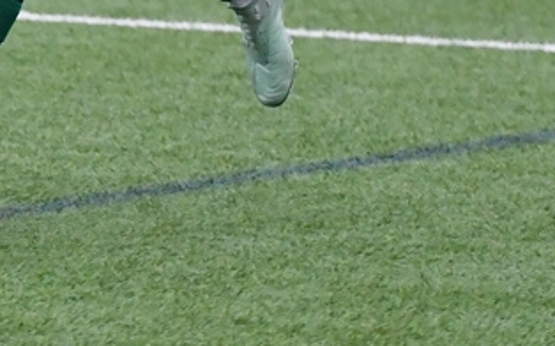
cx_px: -180
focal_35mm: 697
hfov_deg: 3.0
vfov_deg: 1.9
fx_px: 10539
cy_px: -345
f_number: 2.8
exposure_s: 1/1600
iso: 4000
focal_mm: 112
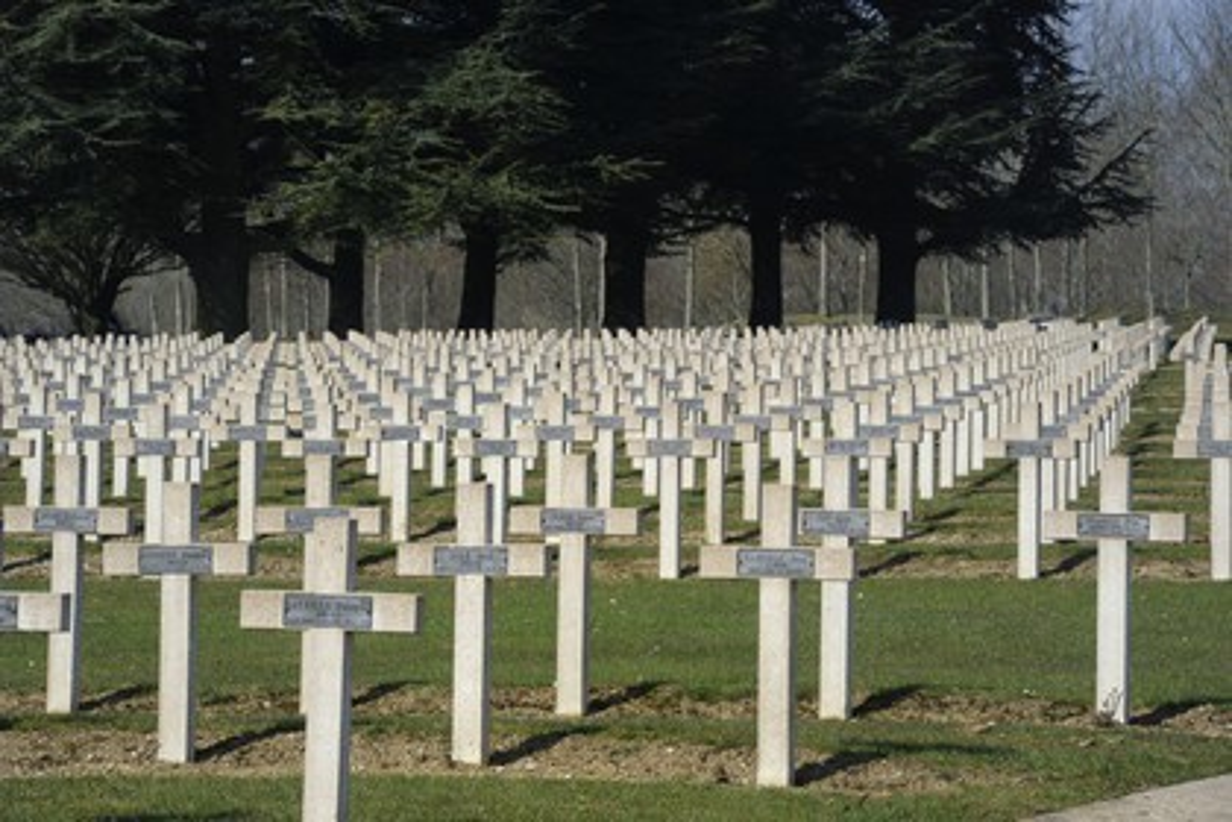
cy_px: 411
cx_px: 616
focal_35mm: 200
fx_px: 6844
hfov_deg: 10.3
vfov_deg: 6.9
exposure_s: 1/200
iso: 200
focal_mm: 200
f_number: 16
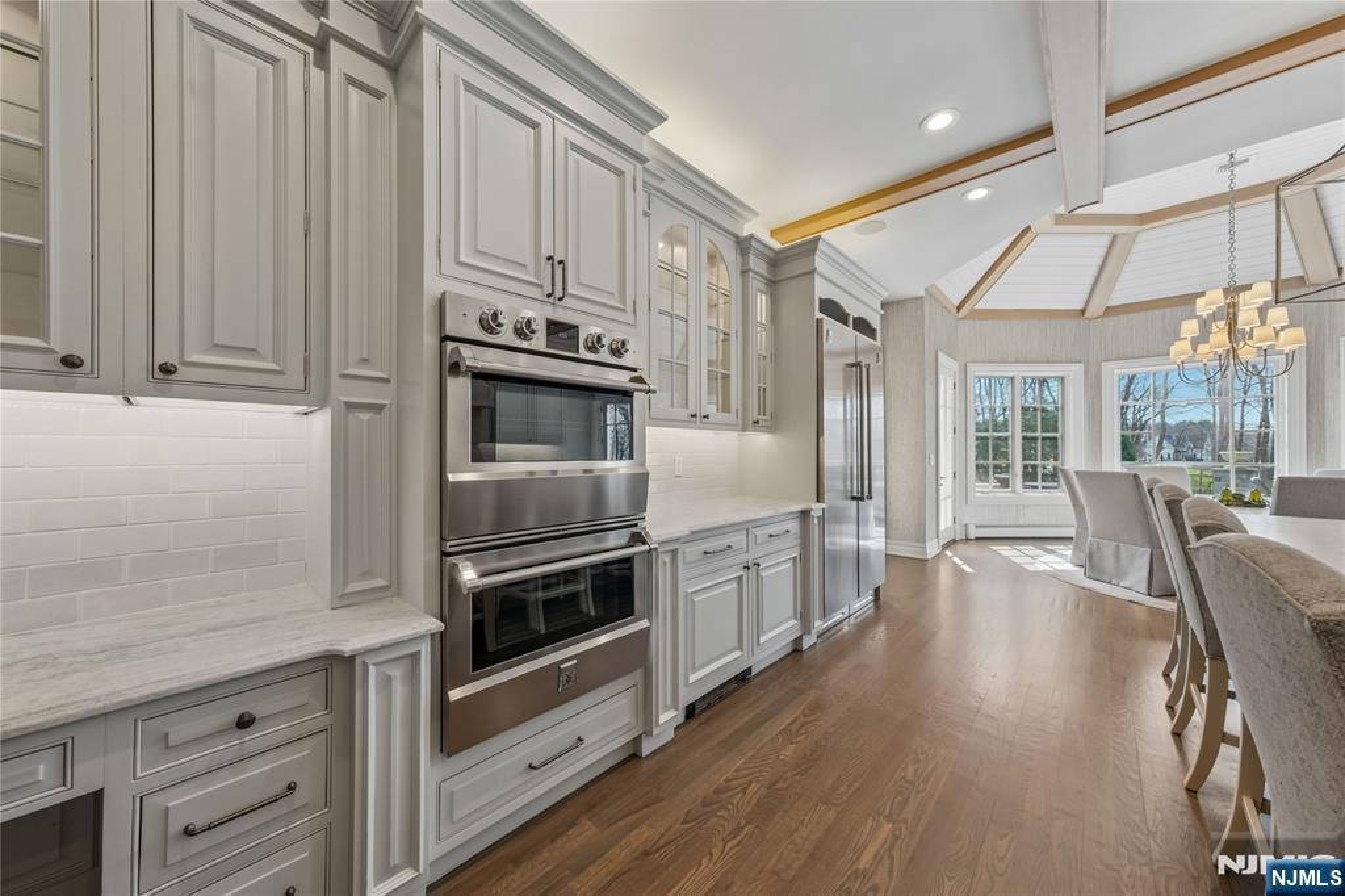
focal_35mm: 12
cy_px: 448
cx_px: 672
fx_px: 448
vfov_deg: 90.0
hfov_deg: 112.6
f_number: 8
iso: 640
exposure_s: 1/30
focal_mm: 8
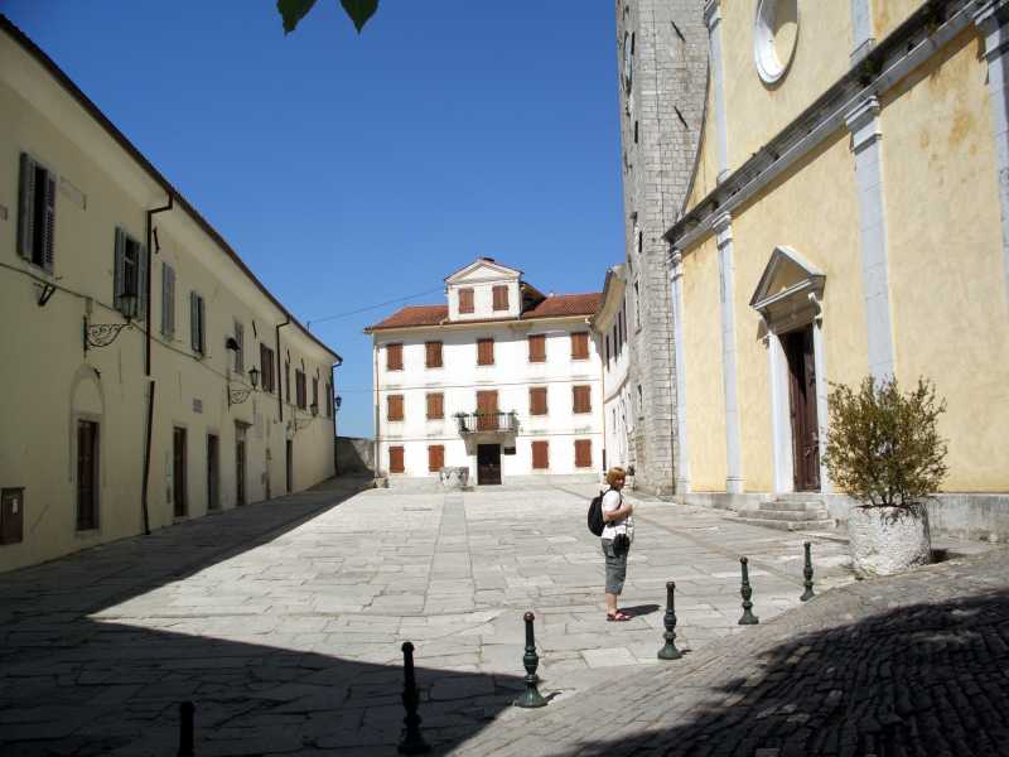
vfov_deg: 42.9
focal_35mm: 33
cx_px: 504
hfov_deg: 55.4
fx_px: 962
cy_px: 378
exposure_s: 1/800
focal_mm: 7.1
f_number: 5
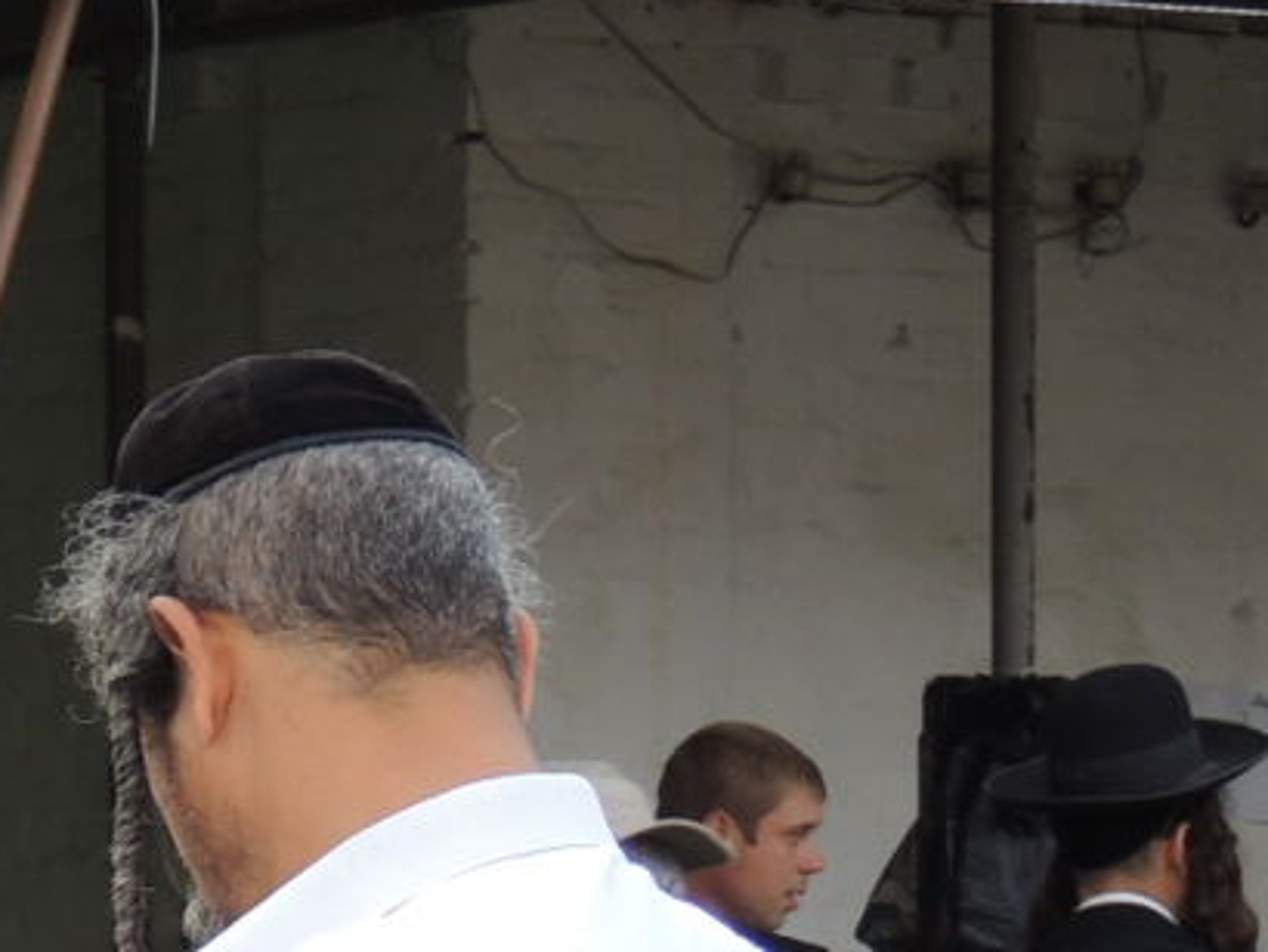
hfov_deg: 6.4
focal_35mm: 307
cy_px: 1066
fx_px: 11252
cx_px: -649
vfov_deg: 4.8
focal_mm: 16
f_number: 4.1
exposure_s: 1/125
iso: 100
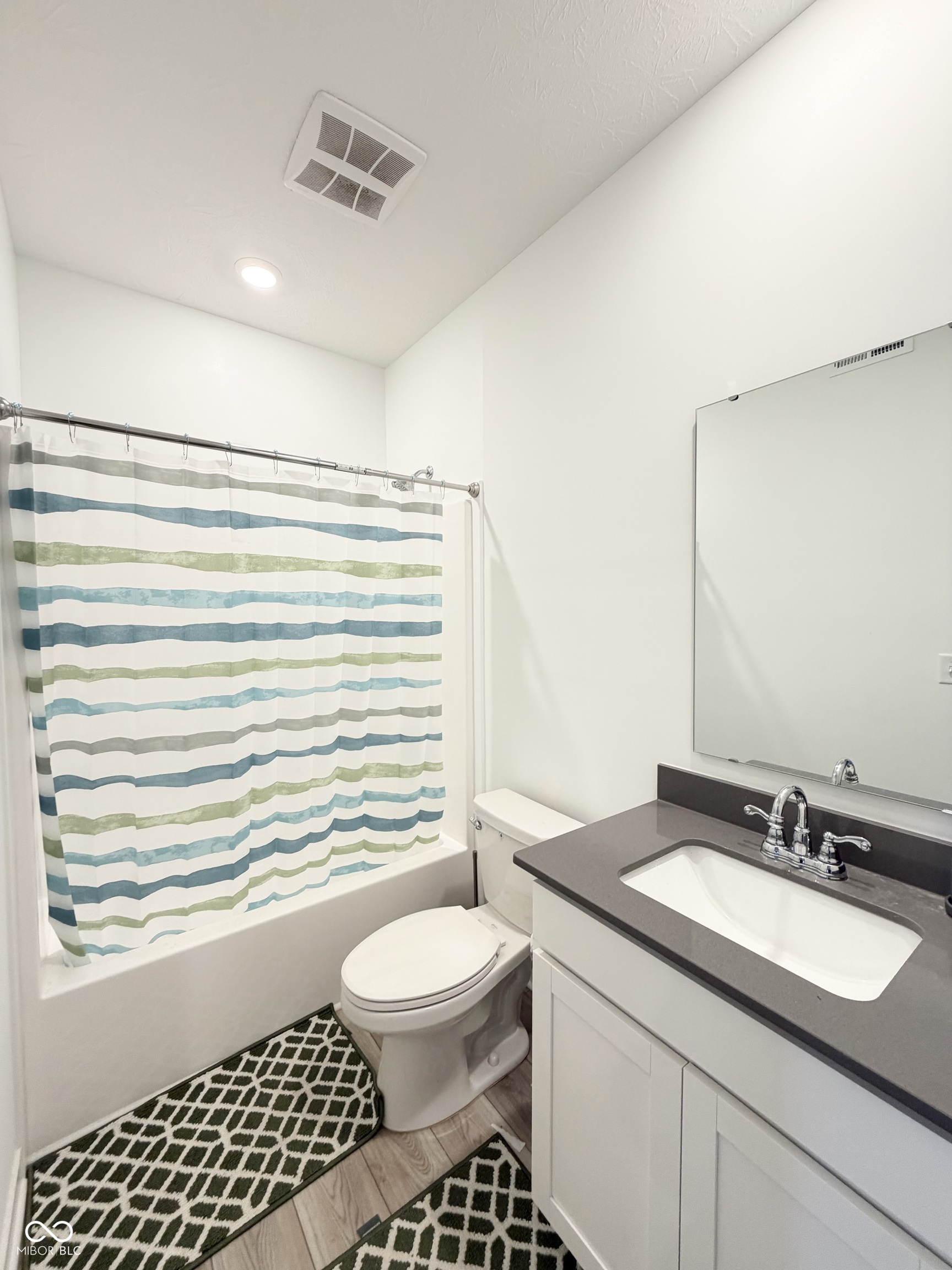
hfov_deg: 85.7
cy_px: 635
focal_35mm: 14
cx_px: 476
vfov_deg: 102.1
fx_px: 513
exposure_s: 1/60
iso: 200
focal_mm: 2.22
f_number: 2.2
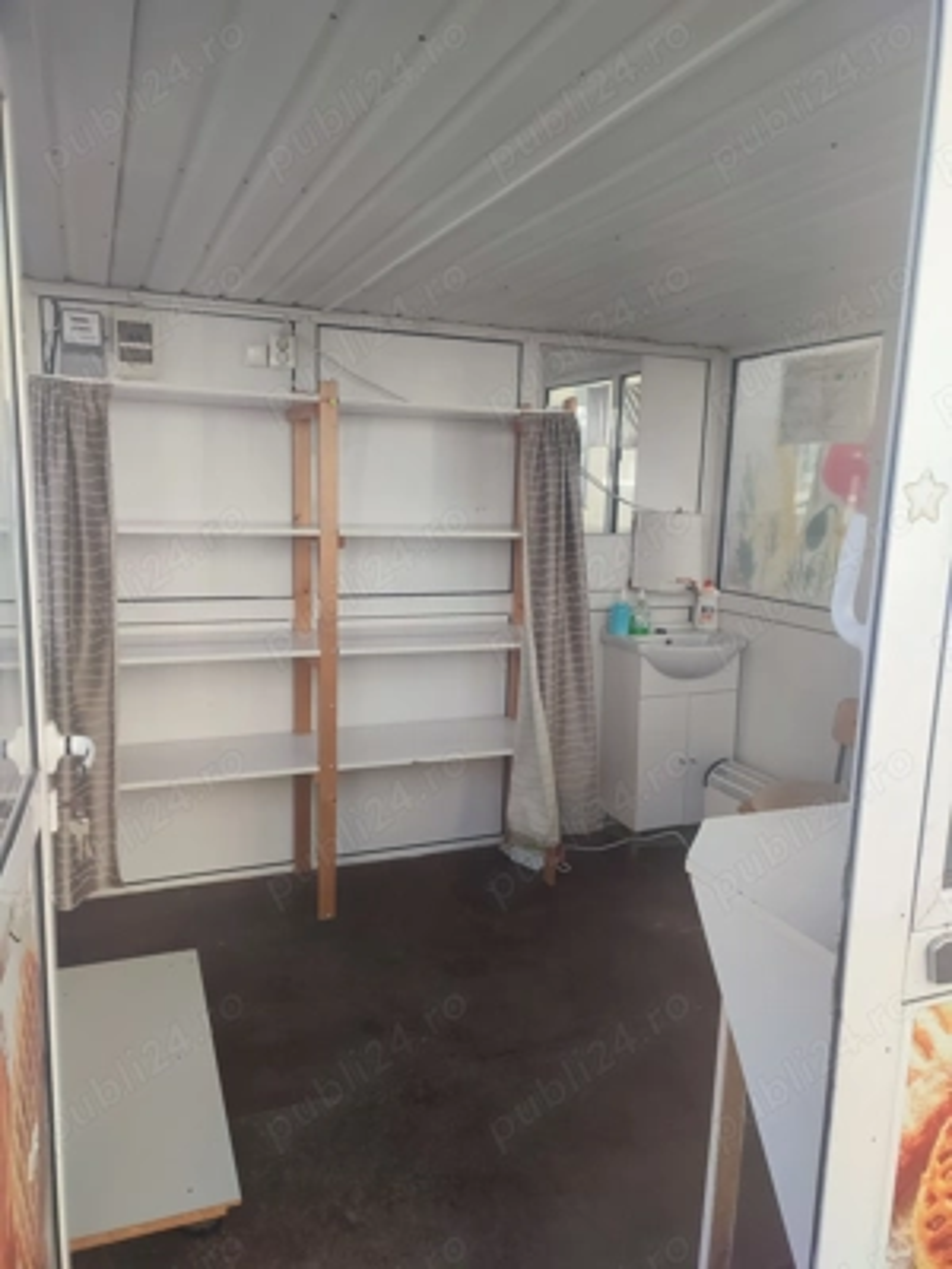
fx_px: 917
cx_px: 476
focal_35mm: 25
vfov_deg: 69.4
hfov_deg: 54.9
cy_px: 634
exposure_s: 1/115
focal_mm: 6.04
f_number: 1.9
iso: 50
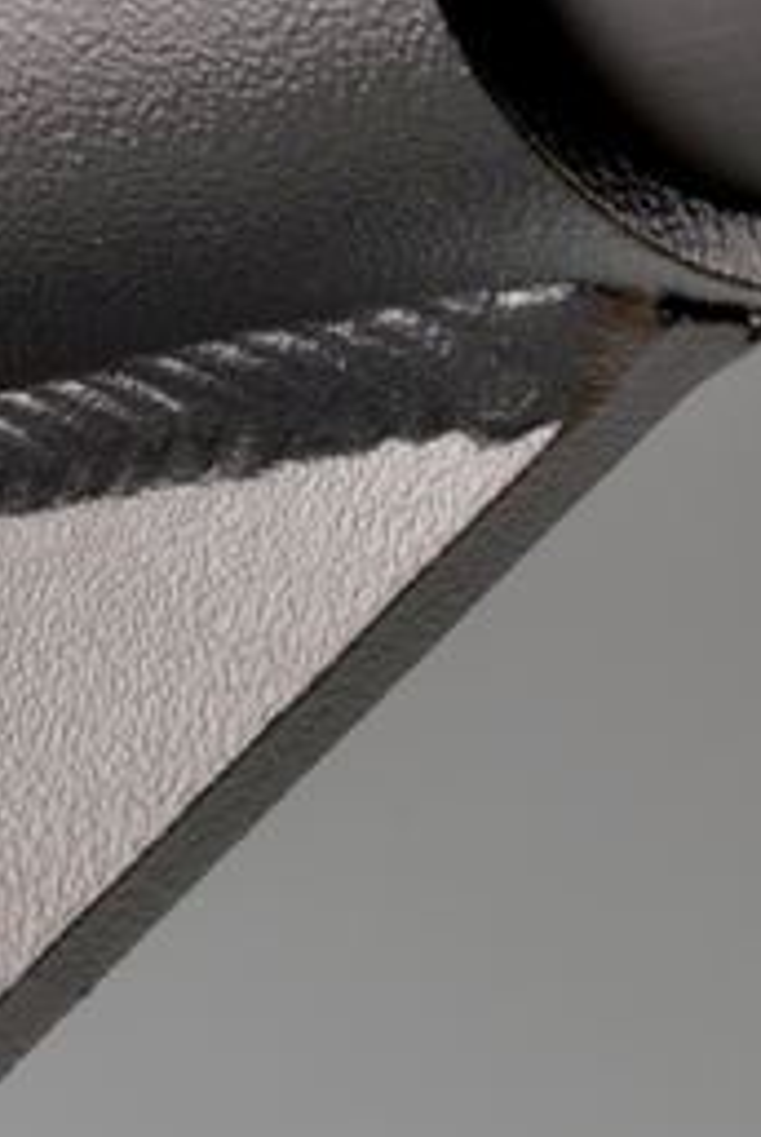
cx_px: -146
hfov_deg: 3.7
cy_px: 555
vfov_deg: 5.5
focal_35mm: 373
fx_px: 11795
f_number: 29
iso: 3200
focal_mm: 100
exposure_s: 1/15
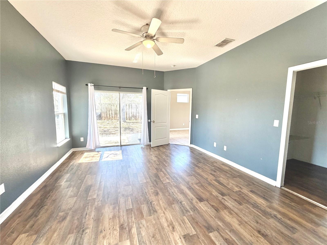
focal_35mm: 14
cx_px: 164
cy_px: 122
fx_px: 132
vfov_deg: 85.7
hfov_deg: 102.1
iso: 160
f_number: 2.2
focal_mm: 2.22
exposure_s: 1/120
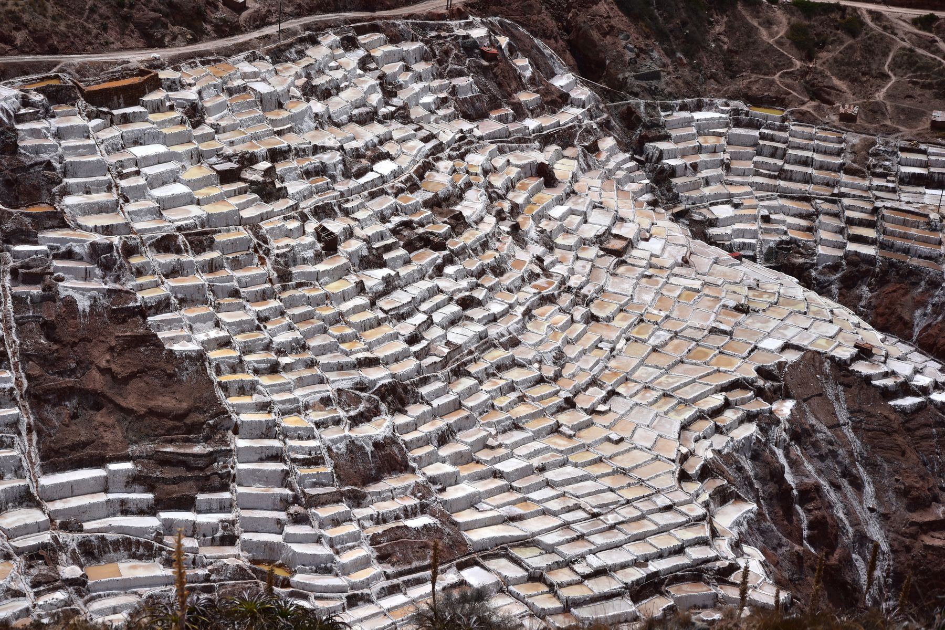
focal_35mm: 99
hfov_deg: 20.6
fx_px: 2599
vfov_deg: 13.8
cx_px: 472
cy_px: 315
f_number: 5.6
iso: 100
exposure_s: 1/1250
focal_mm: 66
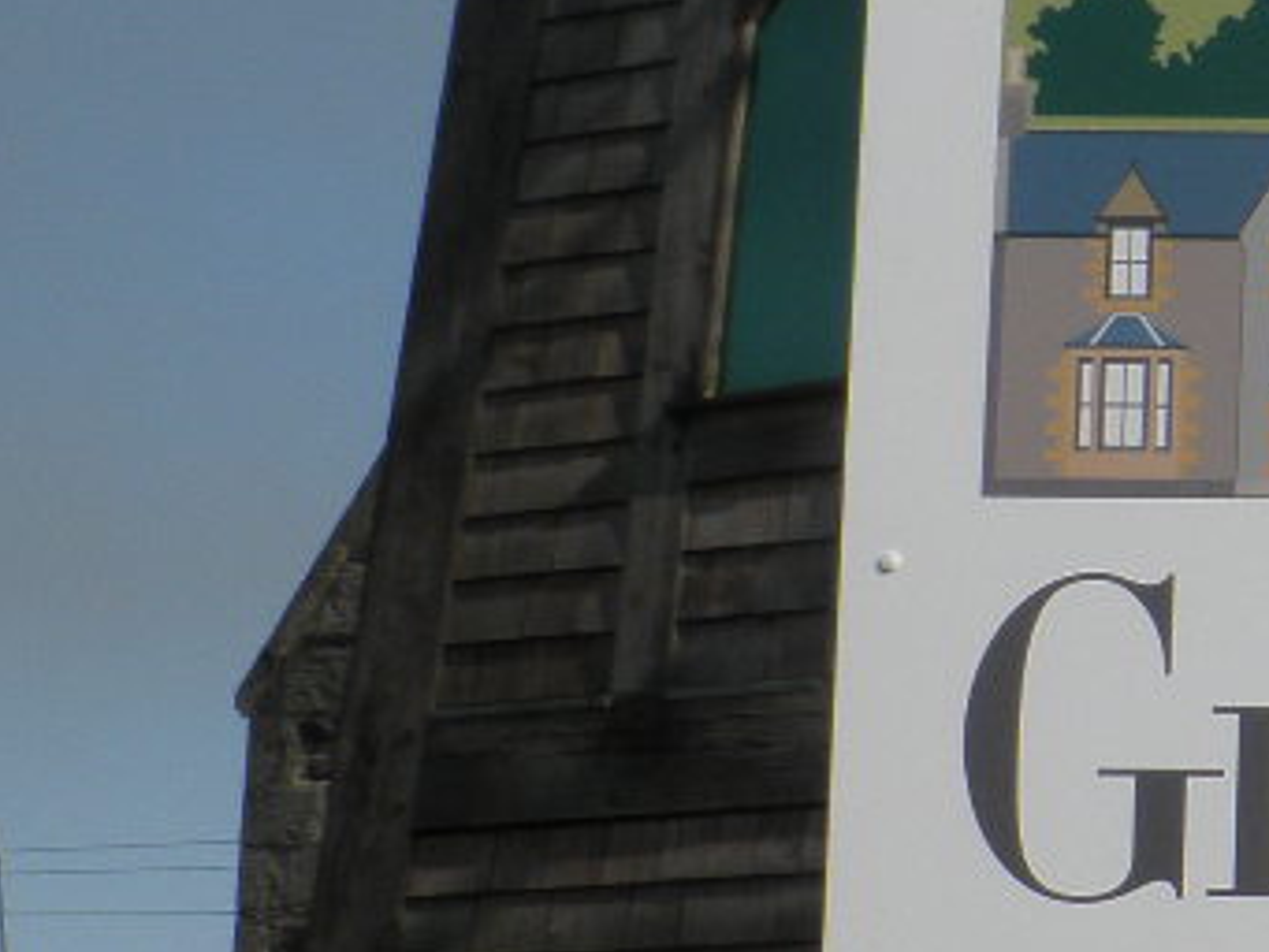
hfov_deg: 13.4
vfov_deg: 11.0
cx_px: 2132
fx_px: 4951
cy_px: 580
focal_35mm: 135
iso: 64
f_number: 5.6
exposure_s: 1/640
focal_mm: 6.3
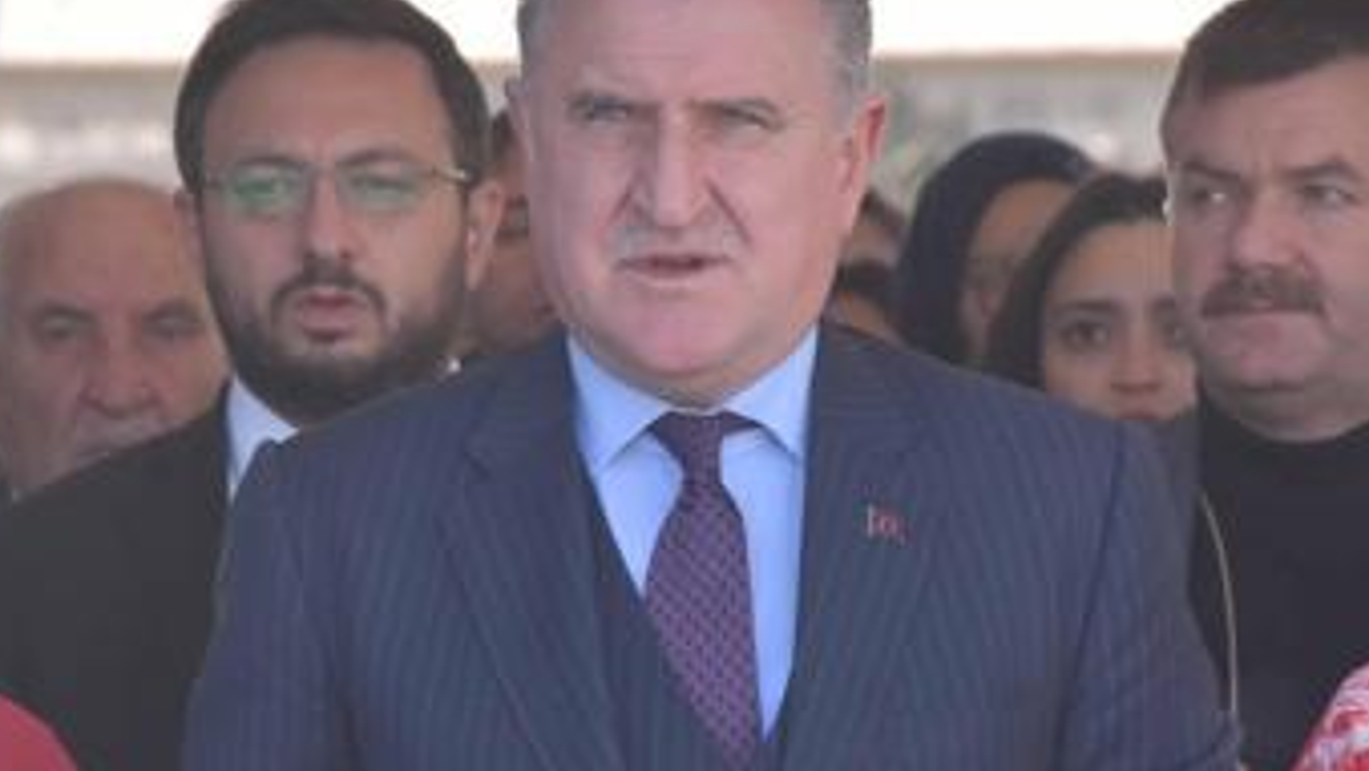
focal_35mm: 400
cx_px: 662
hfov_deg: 5.4
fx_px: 14526
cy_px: 745
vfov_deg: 3.0
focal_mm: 112
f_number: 8
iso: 800
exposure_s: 1/400
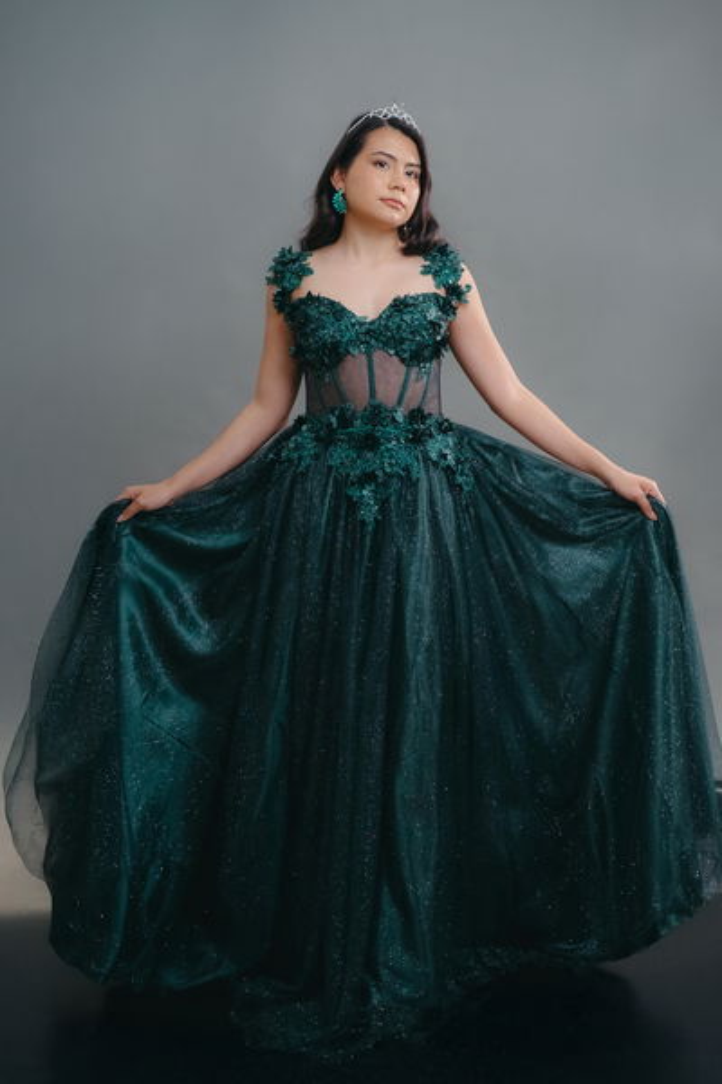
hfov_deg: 25.5
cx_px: 361
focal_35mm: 53
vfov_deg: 37.5
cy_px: 542
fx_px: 1594
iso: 1000
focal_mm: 35
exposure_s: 1/160
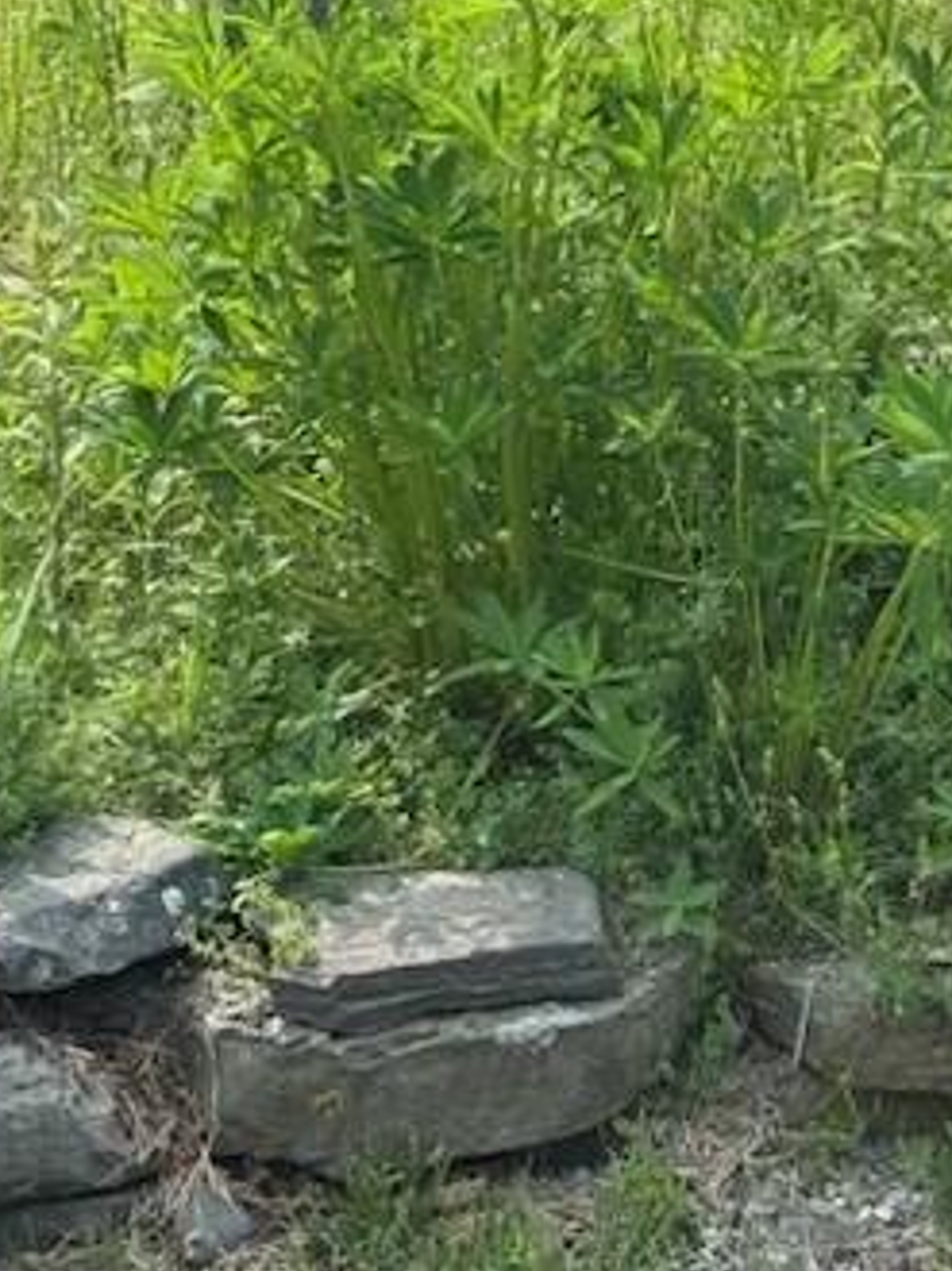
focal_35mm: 101
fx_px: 3708
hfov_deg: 14.6
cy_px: 42
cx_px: 686
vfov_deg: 19.0
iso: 32
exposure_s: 1/662
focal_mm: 5.96
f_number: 1.6
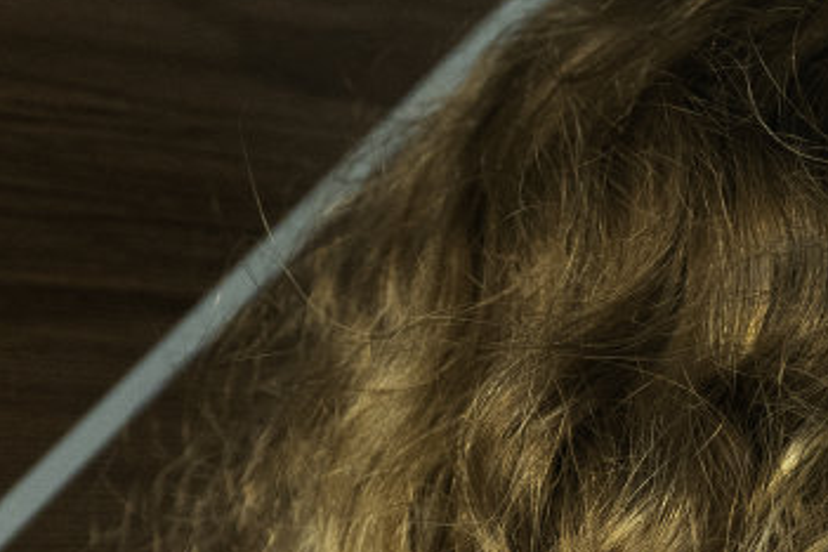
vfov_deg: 8.8
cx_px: 1408
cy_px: 1129
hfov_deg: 12.9
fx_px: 3358
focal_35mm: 146
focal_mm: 32
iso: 1600
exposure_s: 1/50
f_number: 4
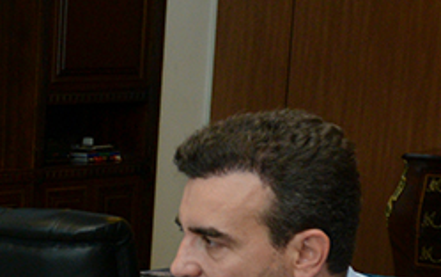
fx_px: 1239
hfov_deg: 15.7
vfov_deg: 12.0
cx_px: -455
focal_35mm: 103
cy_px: 455
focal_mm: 21
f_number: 5.6
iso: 800
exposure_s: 1/60
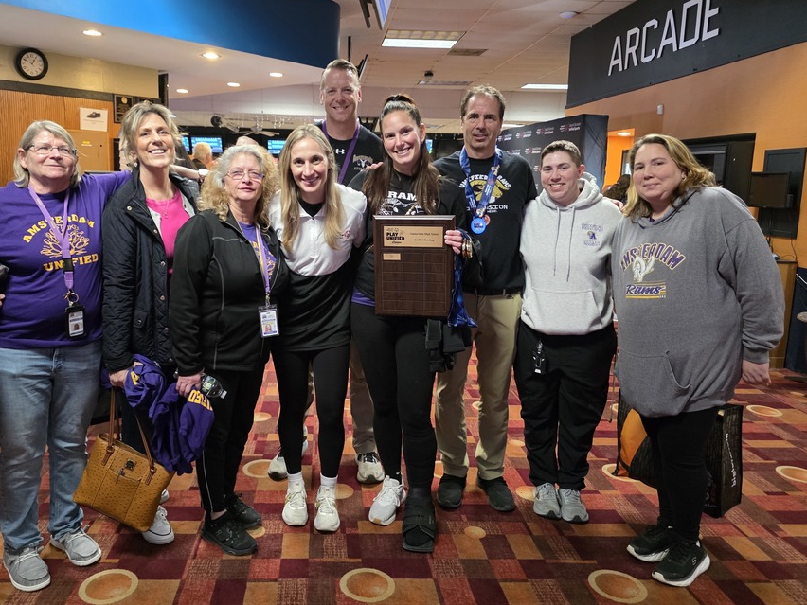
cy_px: 269
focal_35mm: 27
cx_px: 356
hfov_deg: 65.1
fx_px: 629
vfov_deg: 51.3
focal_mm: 6.3
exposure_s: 1/120
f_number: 1.7
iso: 1250
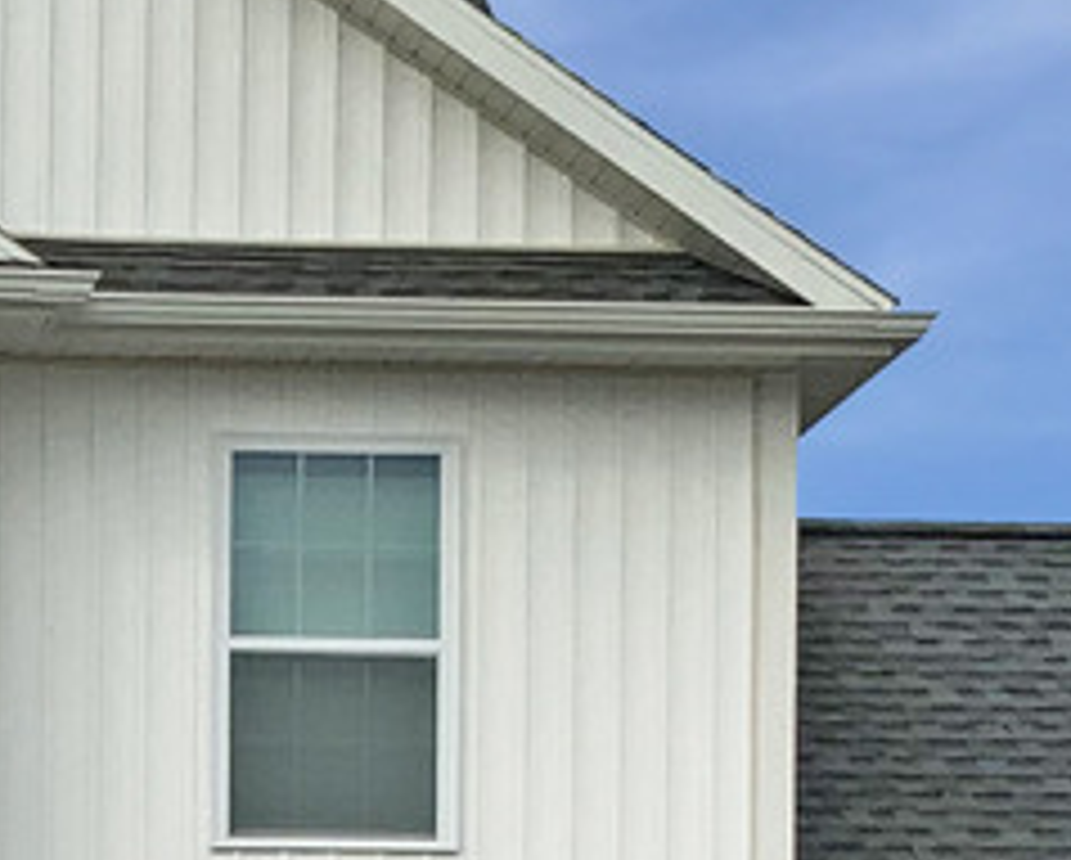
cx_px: -234
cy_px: 1292
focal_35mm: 171
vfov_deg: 8.8
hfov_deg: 11.1
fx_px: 5427
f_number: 1.8
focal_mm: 3
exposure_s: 1/2141
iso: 16
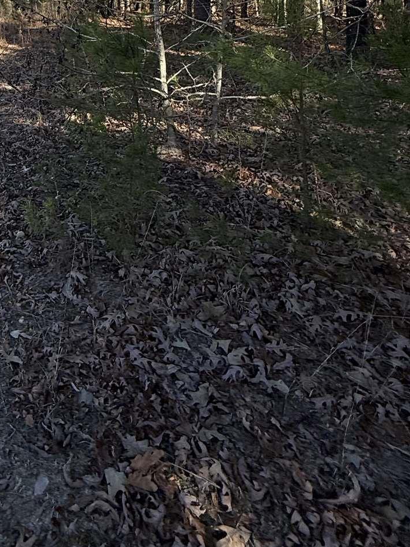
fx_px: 537
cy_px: -21
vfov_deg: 44.3
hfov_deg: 38.3
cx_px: 24
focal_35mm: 34
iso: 50
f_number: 2.2
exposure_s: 1/914
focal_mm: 2.22
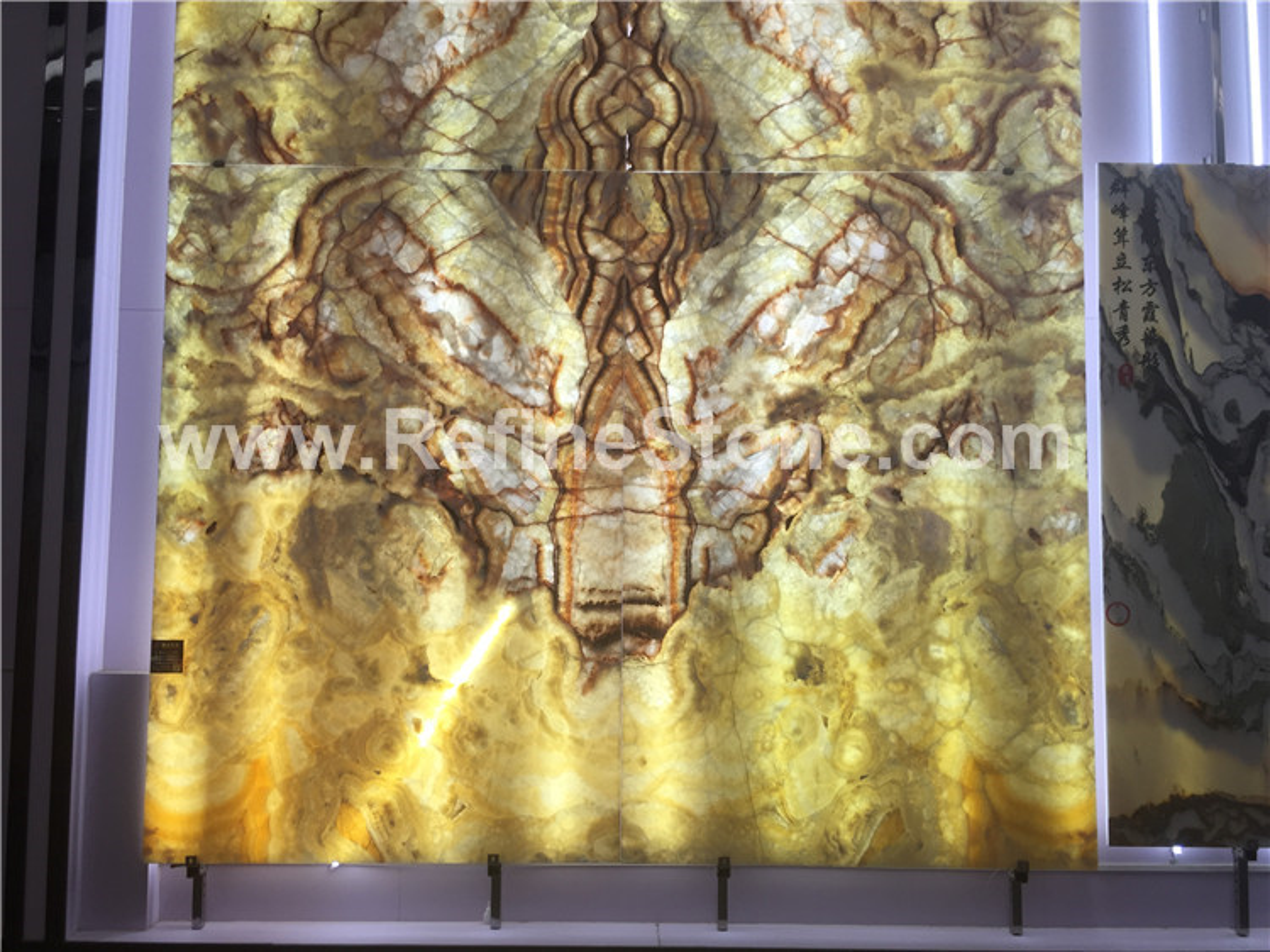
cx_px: 635
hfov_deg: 61.7
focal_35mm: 29
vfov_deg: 48.2
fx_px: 1064
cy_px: 476
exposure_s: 1/100
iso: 32
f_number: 2.2
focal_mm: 4.15
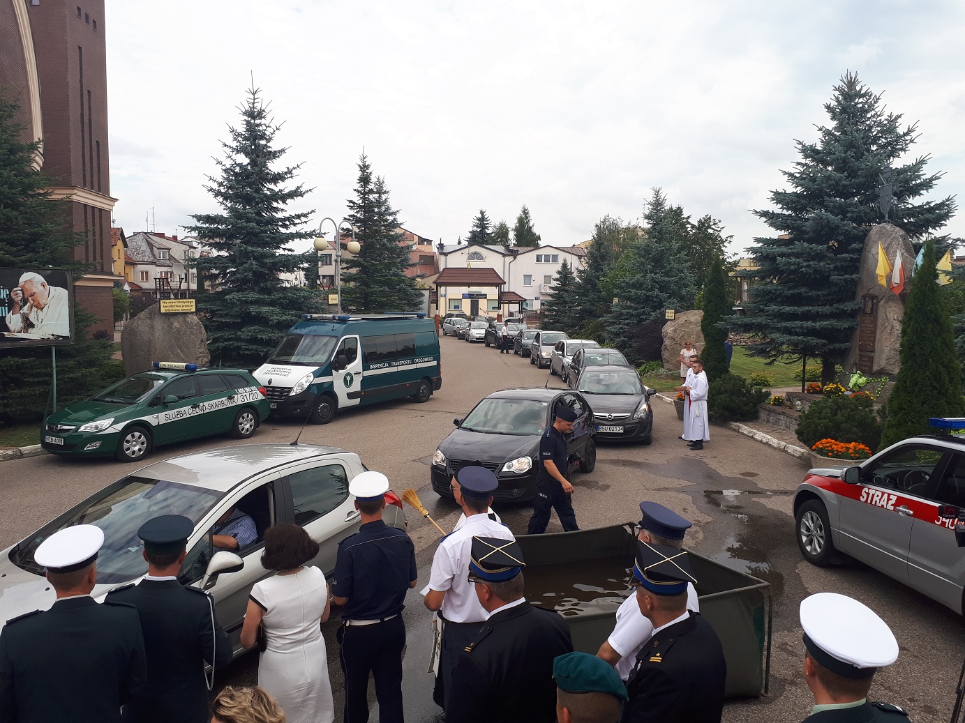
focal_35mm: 27
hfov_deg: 65.3
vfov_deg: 51.3
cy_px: 362
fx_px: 753
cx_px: 482
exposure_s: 1/675
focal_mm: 3.6
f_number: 1.9
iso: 40
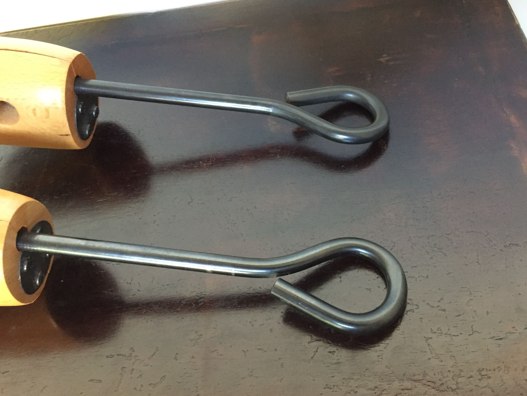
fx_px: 472
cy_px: 200
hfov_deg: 58.3
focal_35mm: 31
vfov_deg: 45.4
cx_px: 281
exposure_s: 1/17
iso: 500
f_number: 2.2
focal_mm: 4.15
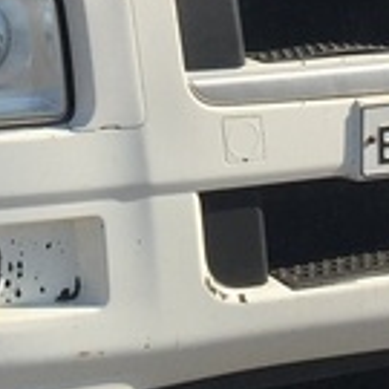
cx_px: 20
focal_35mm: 155
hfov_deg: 11.2
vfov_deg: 10.6
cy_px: -294
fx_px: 1971
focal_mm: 4.15
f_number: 2.2
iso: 32
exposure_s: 1/2475
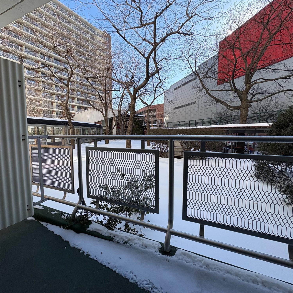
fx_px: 163
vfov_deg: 84.0
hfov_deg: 83.9
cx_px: 141
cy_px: 145
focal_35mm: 17
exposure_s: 1/657
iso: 50
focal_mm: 2.22
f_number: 2.2
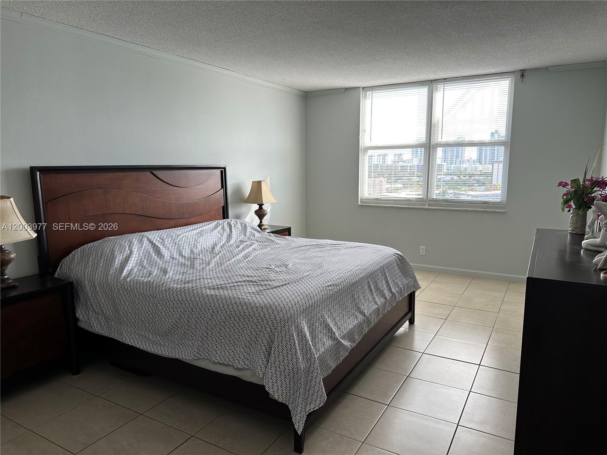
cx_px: 304
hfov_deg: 71.6
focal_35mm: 24
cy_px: 228
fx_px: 421
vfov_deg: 56.8
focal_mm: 6.86
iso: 64
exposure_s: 1/176
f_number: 1.78
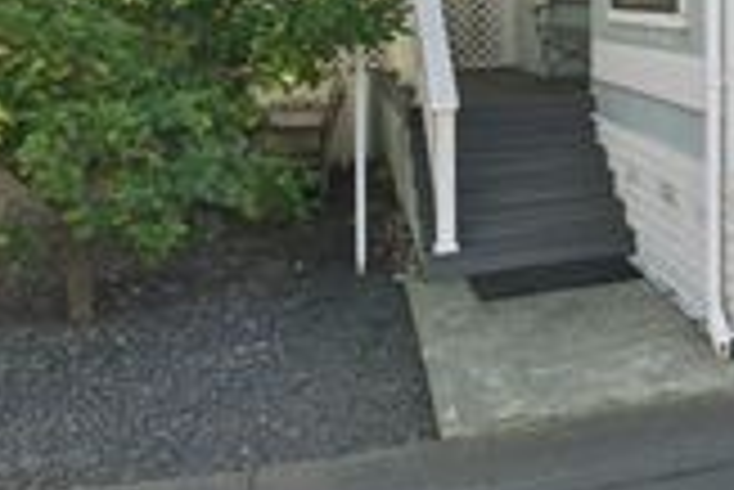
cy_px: -36
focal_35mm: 49
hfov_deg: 28.9
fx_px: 1000
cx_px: 1049
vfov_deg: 25.7
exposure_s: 1/160
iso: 250
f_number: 8
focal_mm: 11
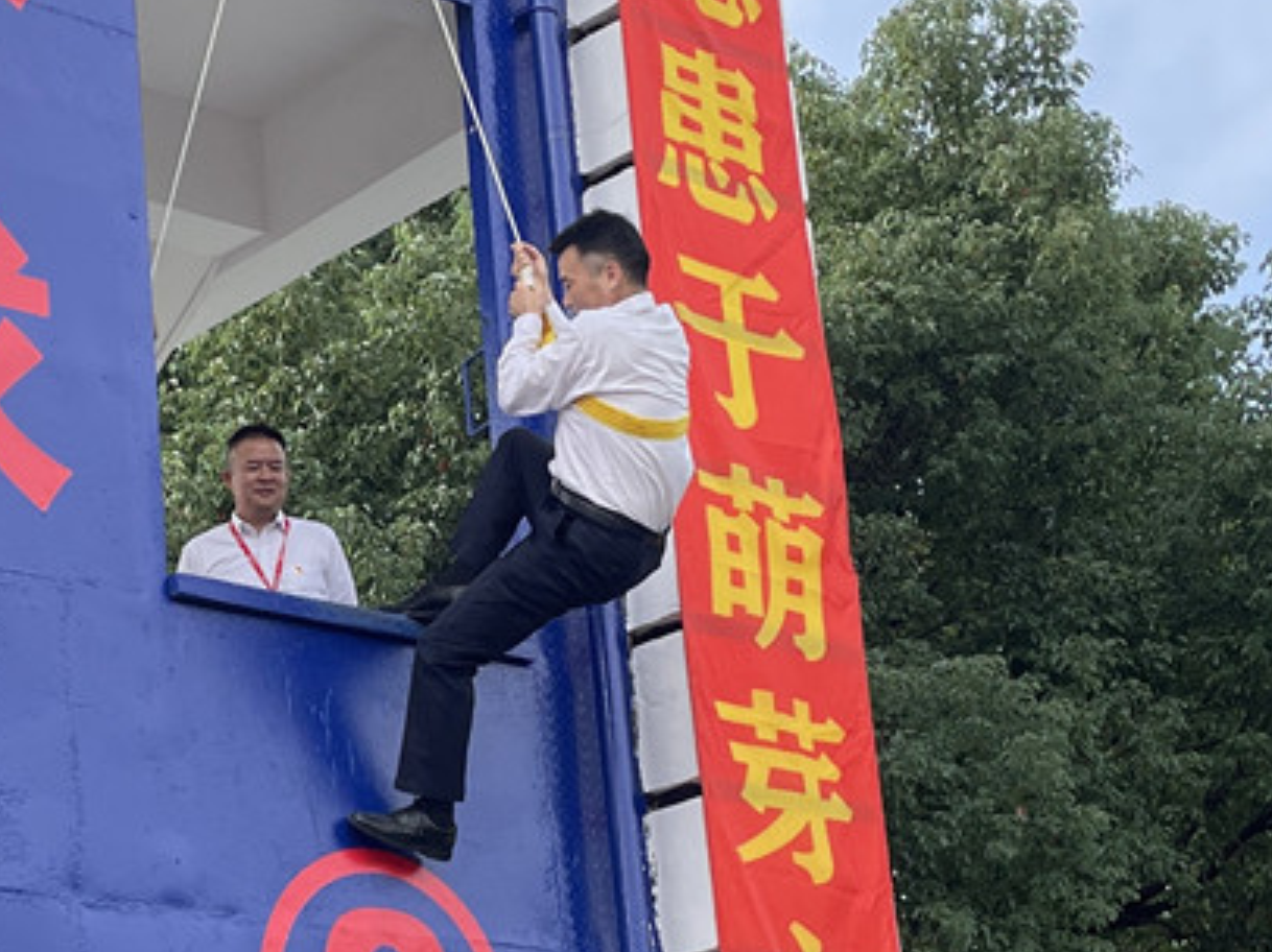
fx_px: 1175
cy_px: 398
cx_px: 514
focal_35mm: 32
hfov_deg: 56.4
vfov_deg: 44.0
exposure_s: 1/1435
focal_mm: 4.2
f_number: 1.6
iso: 50
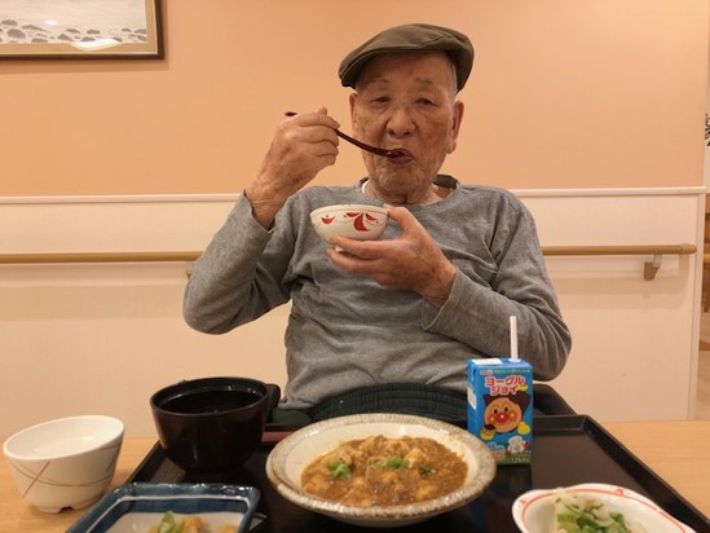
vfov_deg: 49.8
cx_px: 355
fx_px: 574
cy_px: 266
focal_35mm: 28
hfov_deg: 63.4
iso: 32
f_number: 1.8
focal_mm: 3.99
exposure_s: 1/30
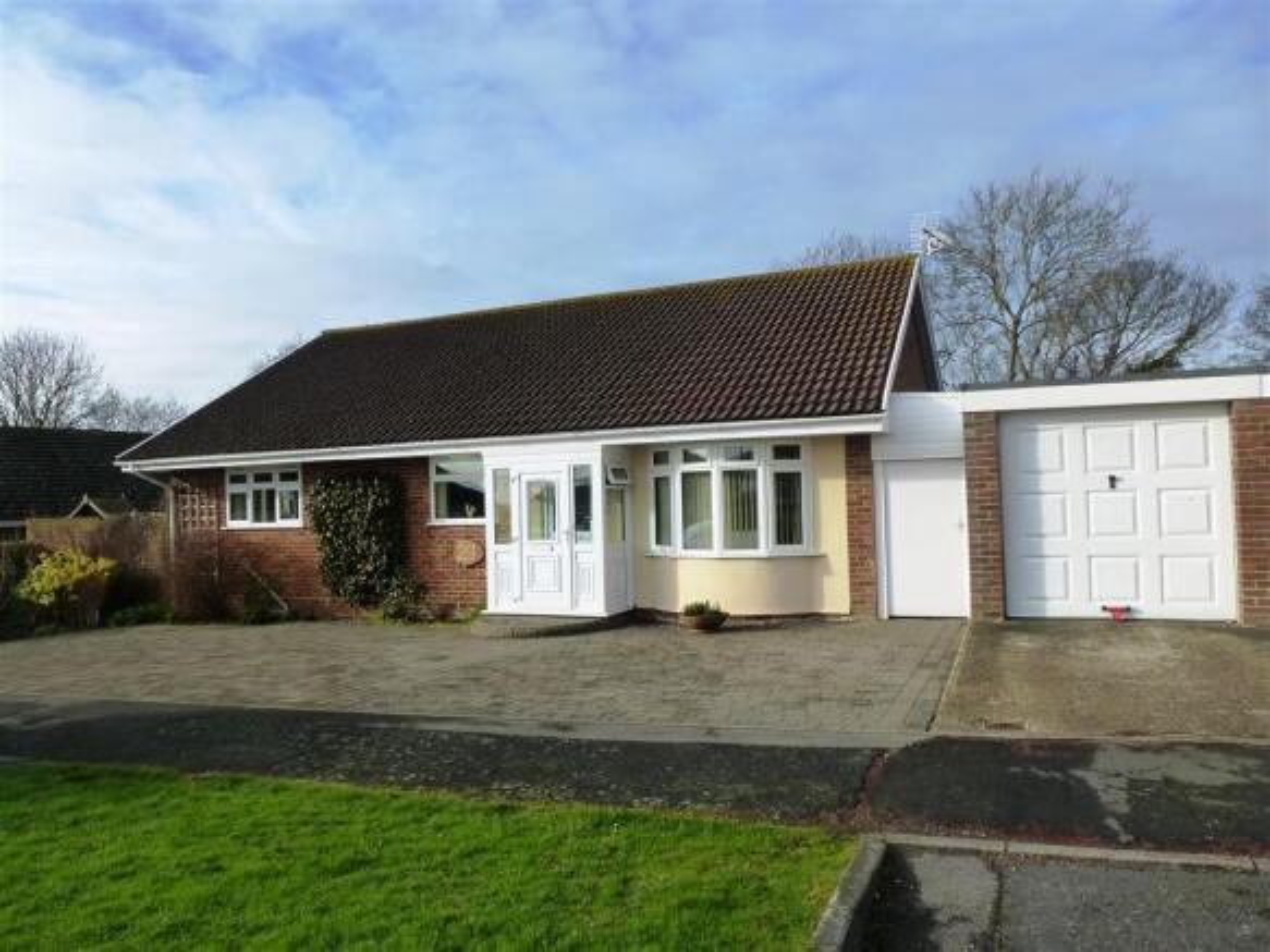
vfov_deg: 56.8
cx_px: 635
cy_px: 476
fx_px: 880
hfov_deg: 71.6
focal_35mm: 24
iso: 160
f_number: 4
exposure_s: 1/500
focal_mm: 4.3
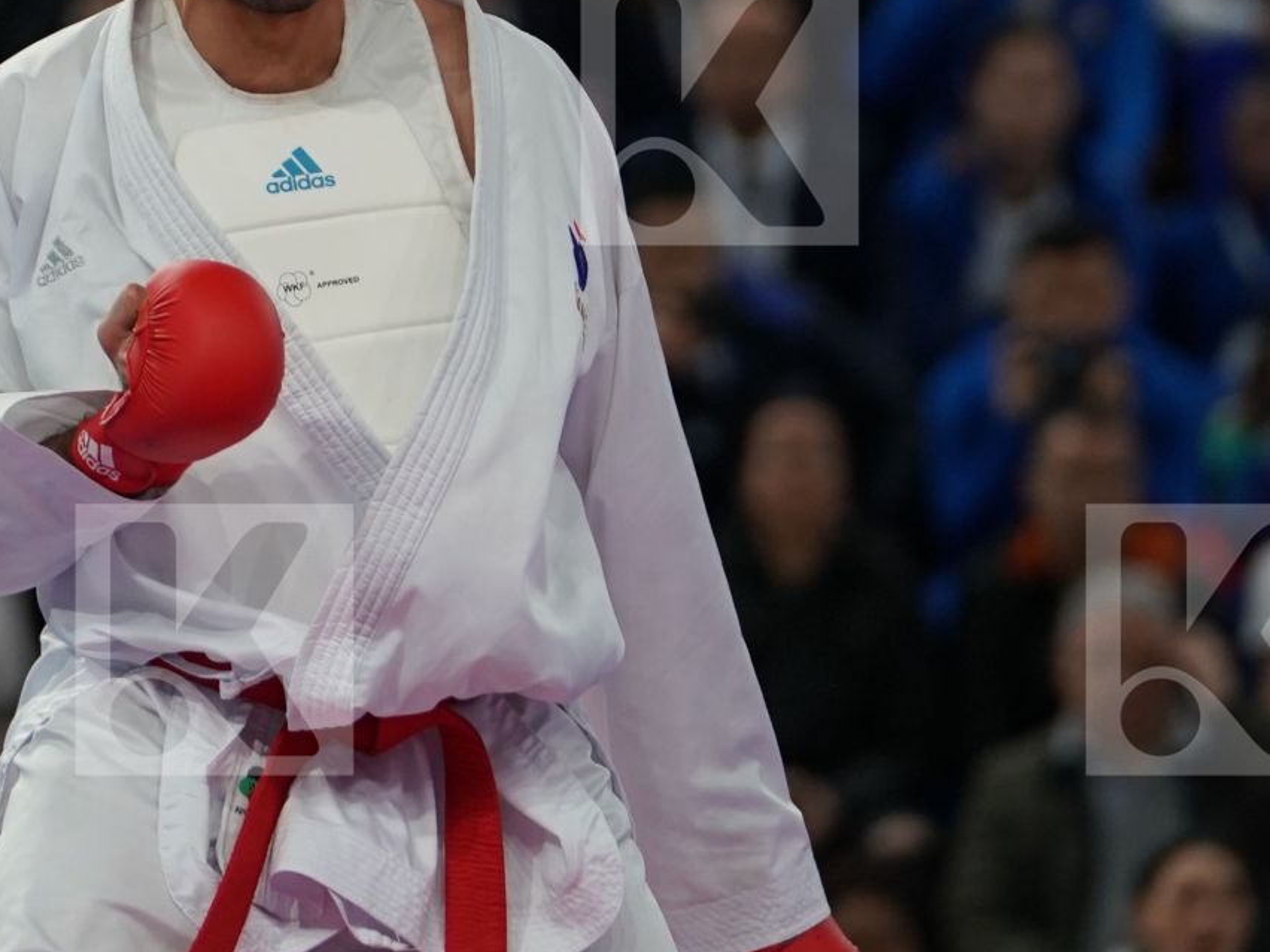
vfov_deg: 3.0
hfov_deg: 3.9
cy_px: 110
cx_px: 215
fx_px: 18417
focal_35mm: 502
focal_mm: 165
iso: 1250
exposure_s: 1/1000
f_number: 2.8
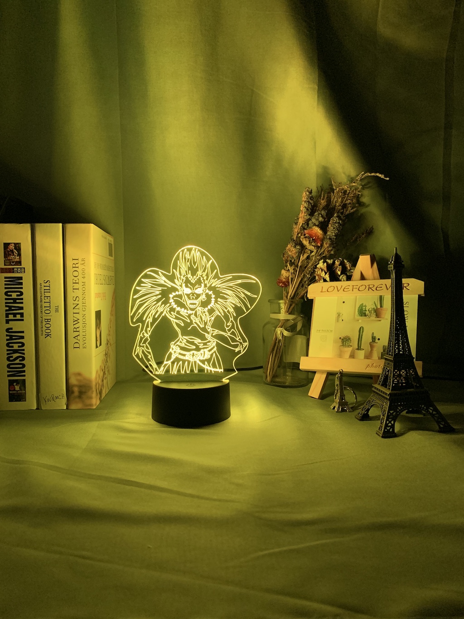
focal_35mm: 26
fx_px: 465
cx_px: 232
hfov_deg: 53.1
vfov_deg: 67.3
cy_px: 310
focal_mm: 4.25
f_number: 1.8
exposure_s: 1/48
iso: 400
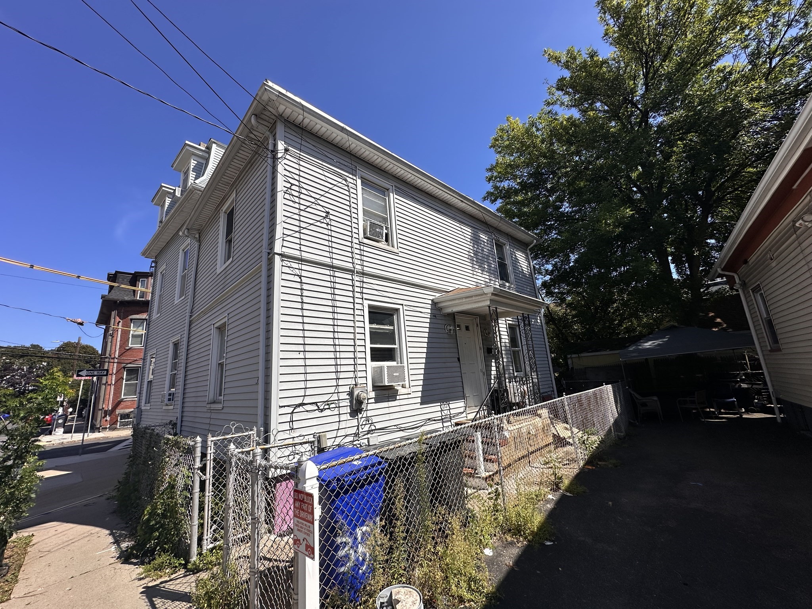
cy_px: 304
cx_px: 406
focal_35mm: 14
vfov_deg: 85.7
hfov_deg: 102.1
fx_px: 328
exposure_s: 1/3401
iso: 50
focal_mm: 2.22
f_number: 2.2
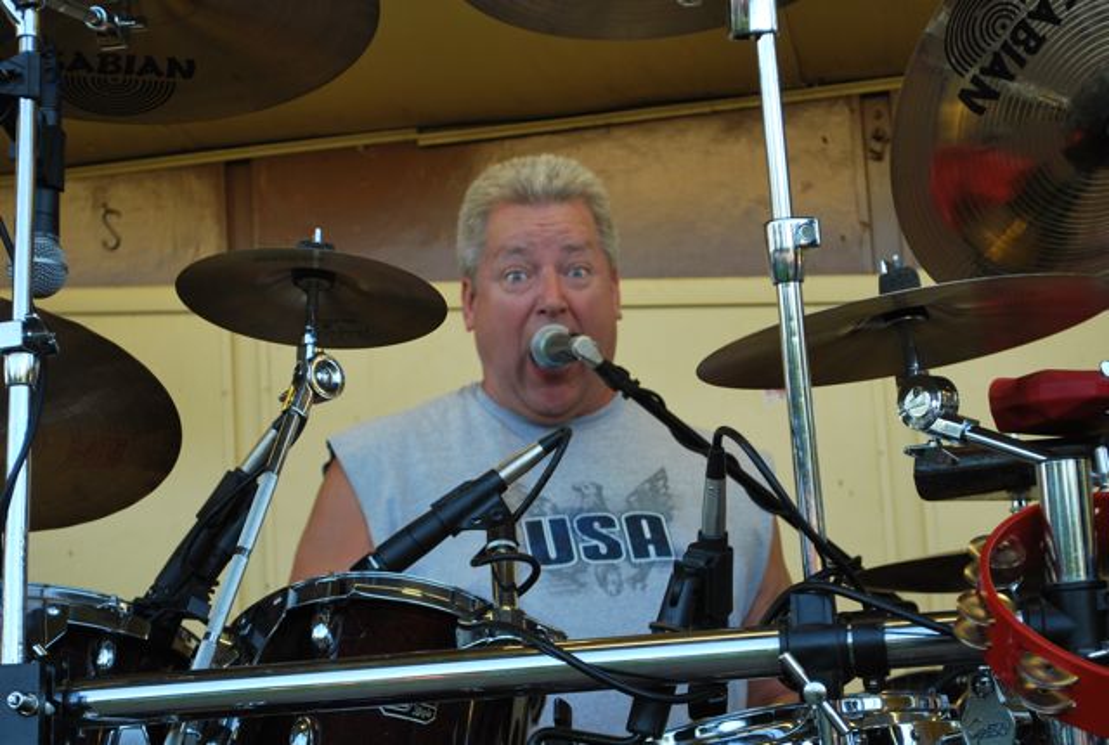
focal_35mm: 82
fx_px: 2547
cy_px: 372
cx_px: 554
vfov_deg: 16.6
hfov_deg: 24.6
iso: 200
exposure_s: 1/50
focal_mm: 55
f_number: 5.6
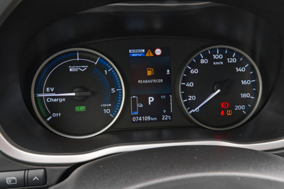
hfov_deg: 60.3
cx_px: 142
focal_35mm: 31
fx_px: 245
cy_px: 94
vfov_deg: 42.3
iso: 2000
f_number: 9
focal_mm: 20.9
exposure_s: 1/125
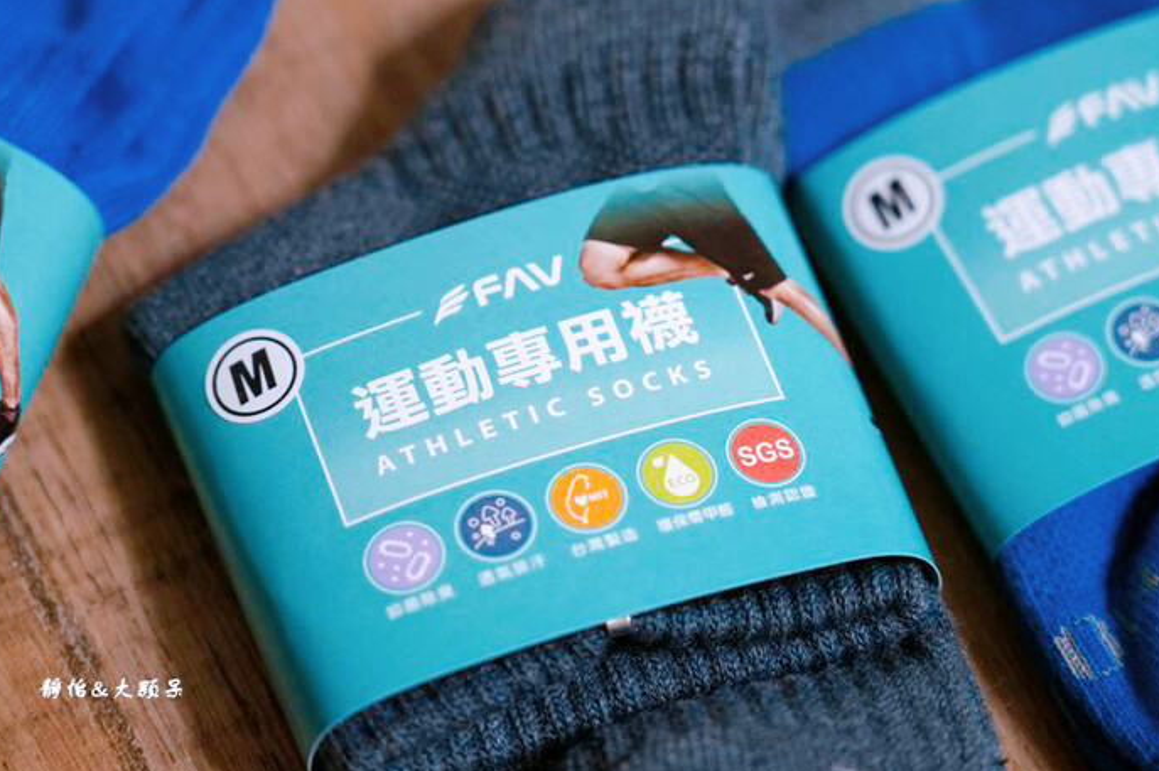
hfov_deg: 15.8
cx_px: 563
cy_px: 353
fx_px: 4182
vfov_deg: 10.5
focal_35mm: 130
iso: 1250
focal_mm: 105
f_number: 4
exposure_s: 1/125
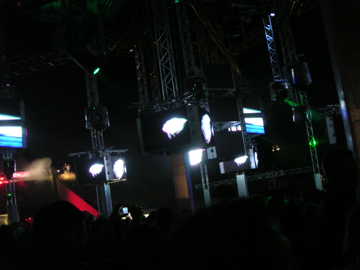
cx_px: 180
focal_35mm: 38
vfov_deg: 37.7
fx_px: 395
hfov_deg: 49.0
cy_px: 135
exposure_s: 1/8
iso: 200
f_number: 2.8
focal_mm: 6
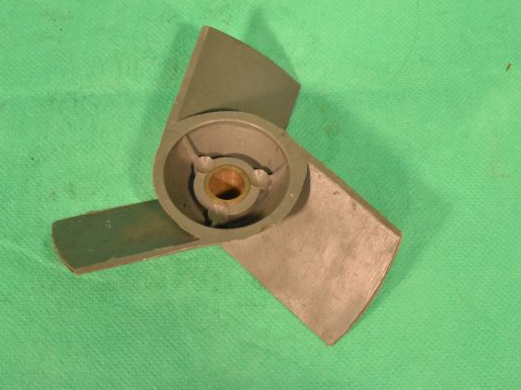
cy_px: 193
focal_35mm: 91
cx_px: 246
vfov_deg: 16.3
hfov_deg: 21.6
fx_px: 1362
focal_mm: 55
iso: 3600
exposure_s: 1/100
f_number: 18
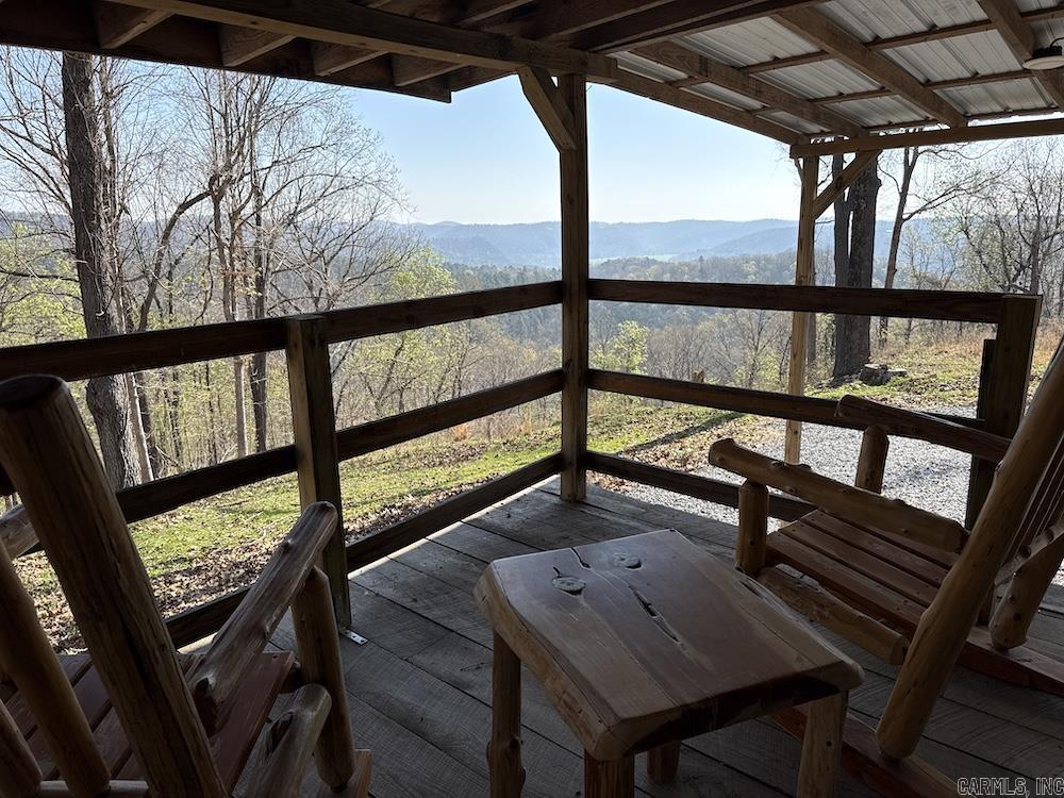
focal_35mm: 24
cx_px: 532
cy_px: 399
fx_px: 738
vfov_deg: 56.8
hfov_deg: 71.6
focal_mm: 6.76
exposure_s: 1/3145
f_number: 1.78
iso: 100
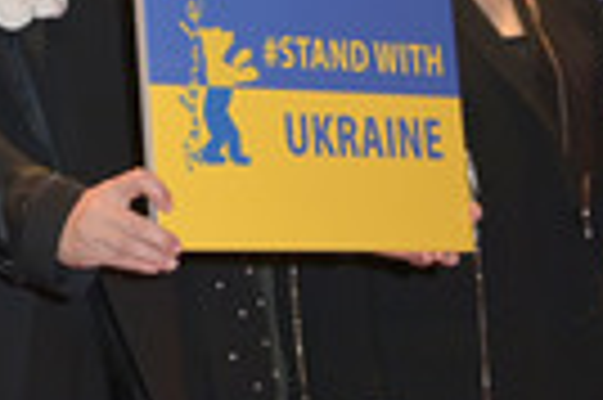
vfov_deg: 7.1
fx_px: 3145
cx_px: -160
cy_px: -238
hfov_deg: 10.7
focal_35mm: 188
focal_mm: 56
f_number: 5.6
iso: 1250
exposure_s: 1/250
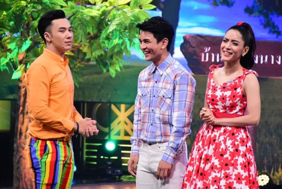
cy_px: 94
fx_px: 1176
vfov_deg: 9.2
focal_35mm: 150
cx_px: 141
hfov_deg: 13.7
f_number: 5.6
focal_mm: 100
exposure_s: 1/320
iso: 8000
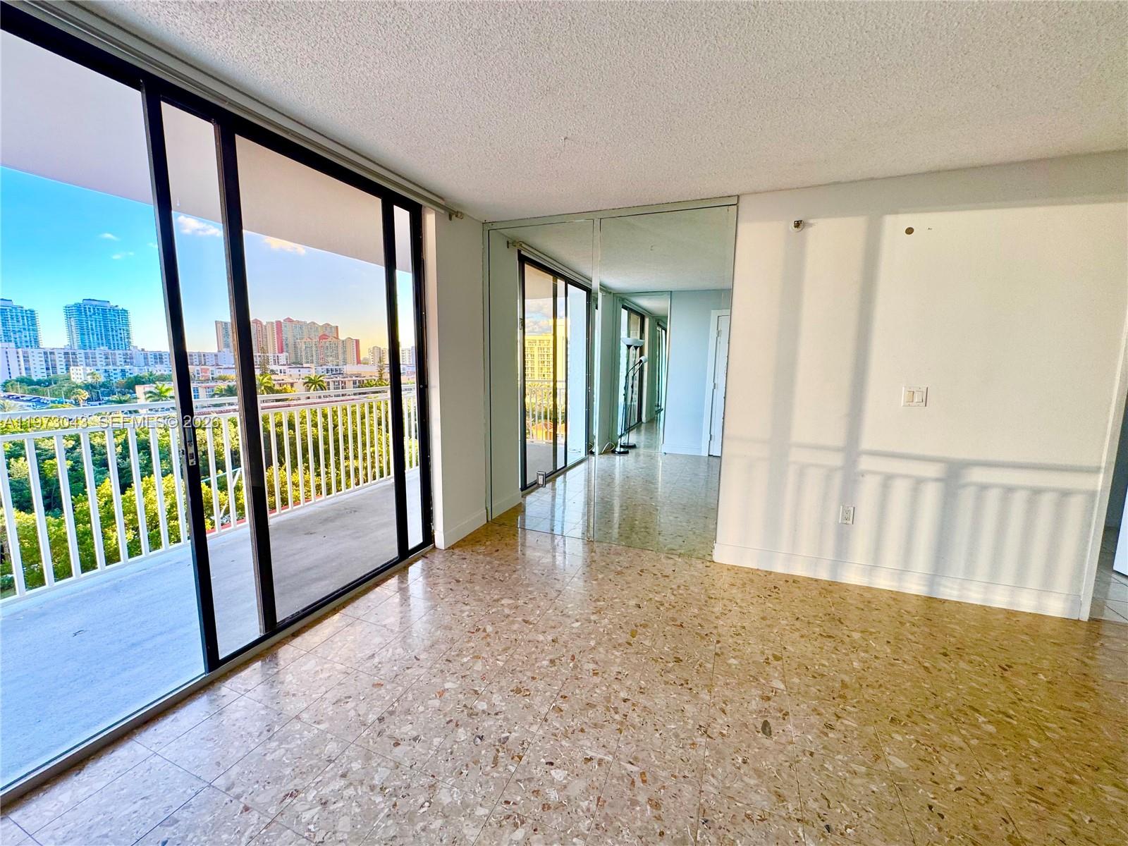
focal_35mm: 14
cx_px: 564
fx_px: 456
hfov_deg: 102.1
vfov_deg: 85.7
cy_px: 423
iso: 64
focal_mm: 2.22
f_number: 2.2
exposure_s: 1/120
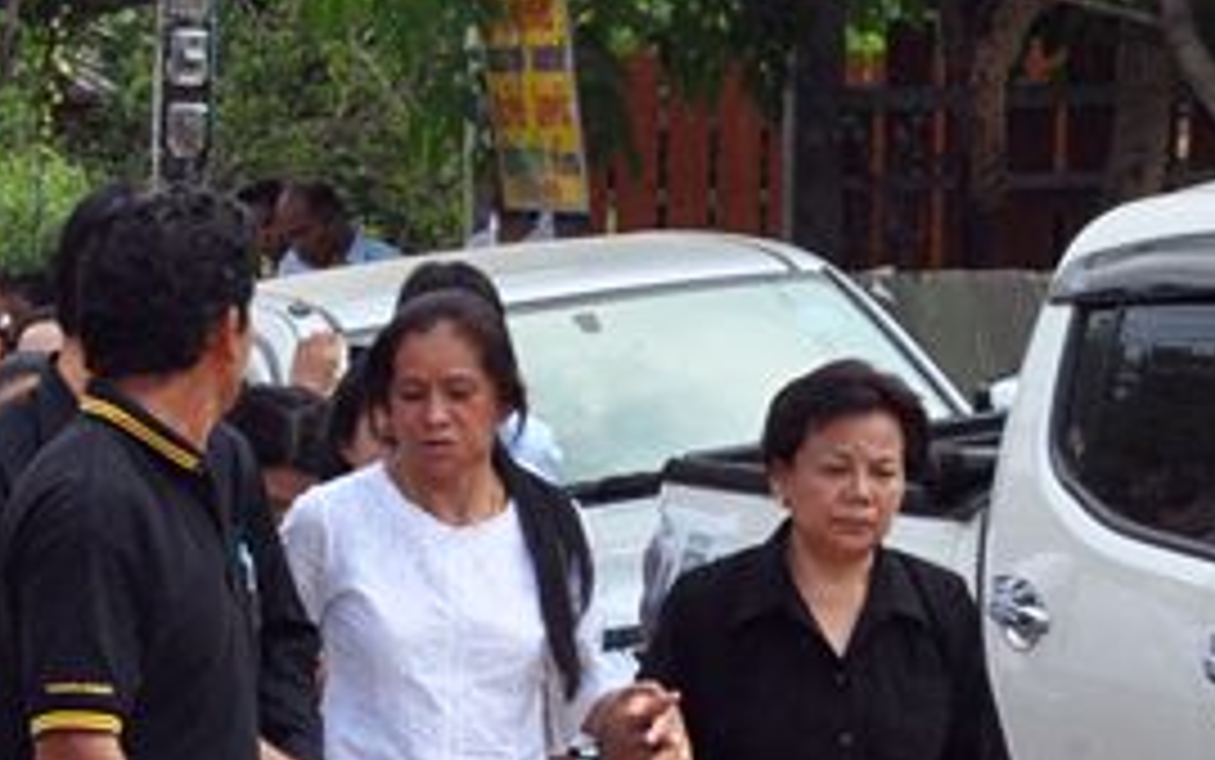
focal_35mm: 285
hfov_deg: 7.3
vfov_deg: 4.6
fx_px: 9441
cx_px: -490
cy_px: 778
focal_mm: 56
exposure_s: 1/200
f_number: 25
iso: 1600
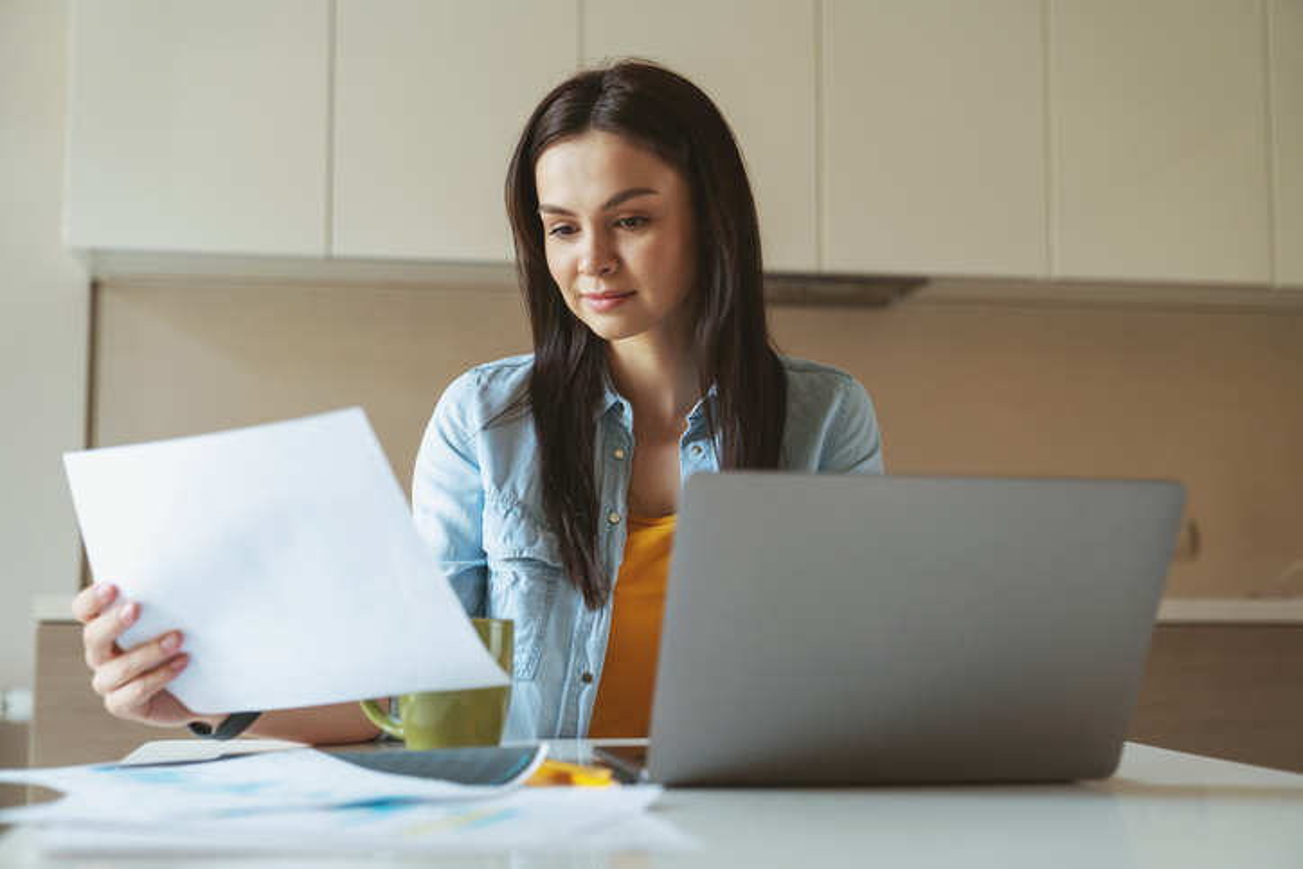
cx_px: 652
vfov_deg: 27.0
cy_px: 434
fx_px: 1810
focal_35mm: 50
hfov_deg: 39.6
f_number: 2.8
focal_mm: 50
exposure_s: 1/320
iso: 800
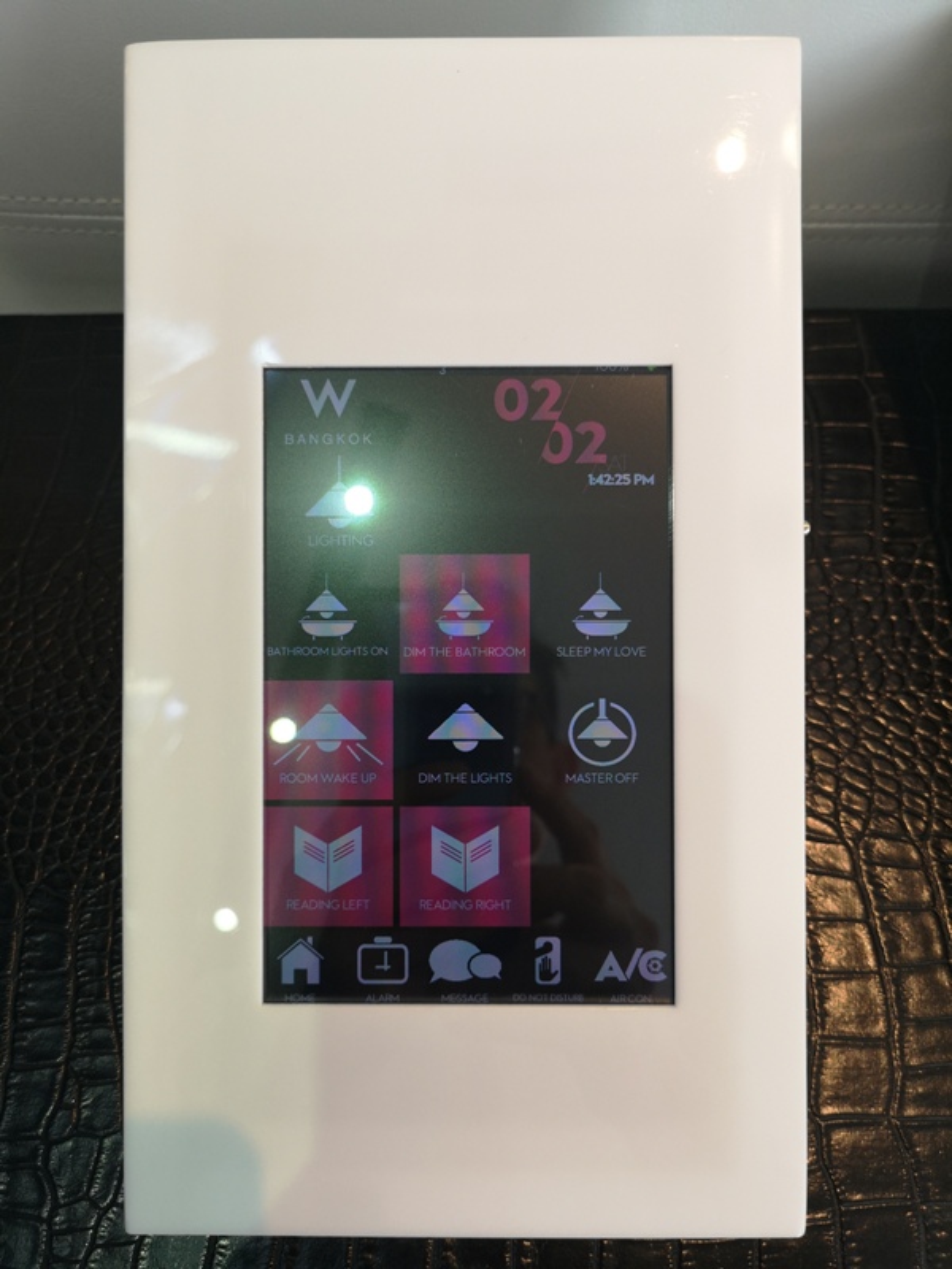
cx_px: 476
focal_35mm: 27
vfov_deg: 65.3
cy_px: 634
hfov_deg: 51.4
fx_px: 990
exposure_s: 1/50
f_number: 1.8
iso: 125
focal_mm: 3.95
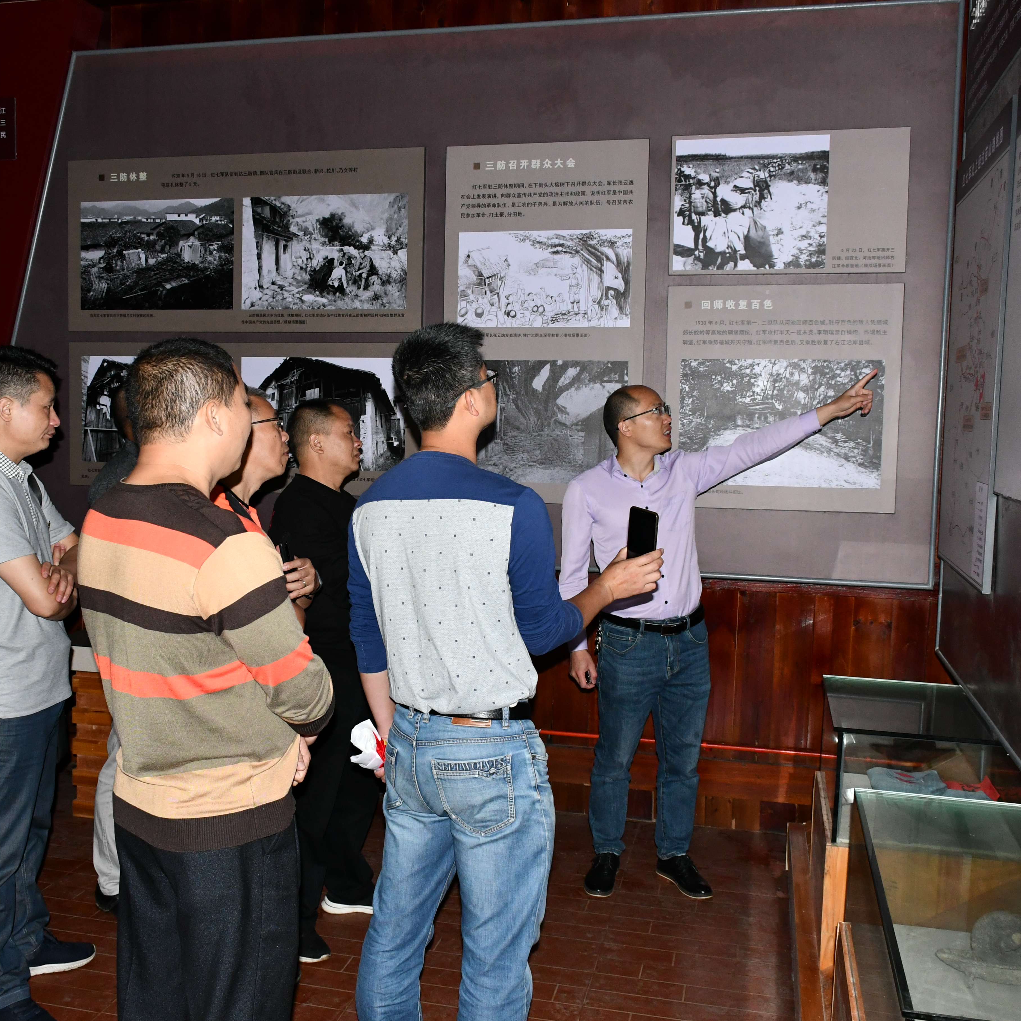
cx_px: 467
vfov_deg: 47.2
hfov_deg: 47.2
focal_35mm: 35
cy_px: 505
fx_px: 1168
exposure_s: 1/60
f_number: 5.6
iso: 1600
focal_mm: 18
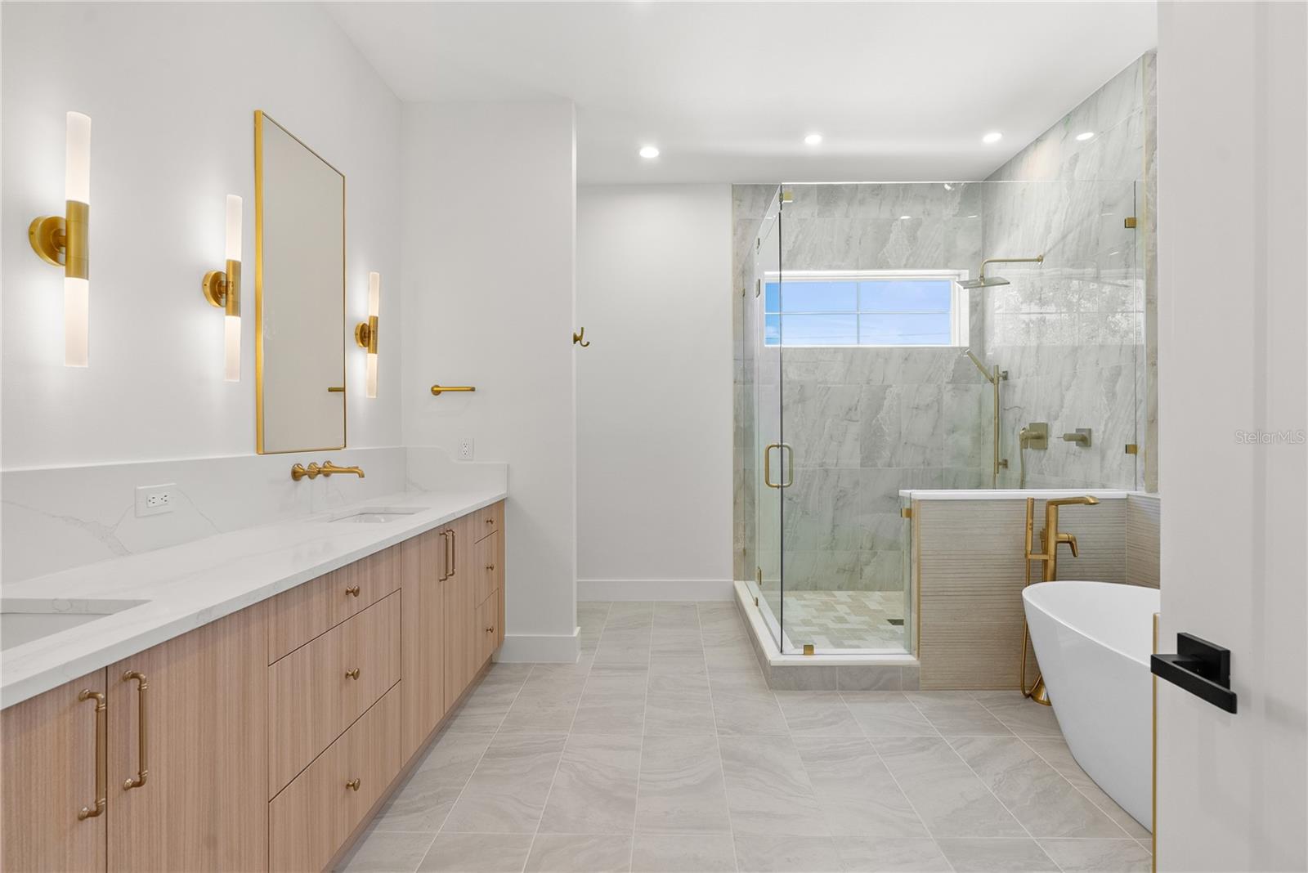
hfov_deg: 96.7
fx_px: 582
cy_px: 436
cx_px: 654
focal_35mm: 16
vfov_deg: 73.8
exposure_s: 1/15
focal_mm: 16
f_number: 8
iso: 1000
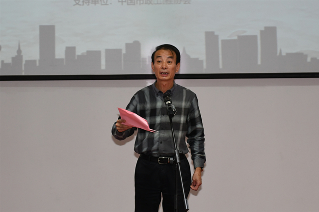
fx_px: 620
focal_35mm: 70
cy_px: 106
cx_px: 160
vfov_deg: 19.4
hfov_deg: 28.9
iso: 1000
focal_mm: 70
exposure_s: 1/250
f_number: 2.8
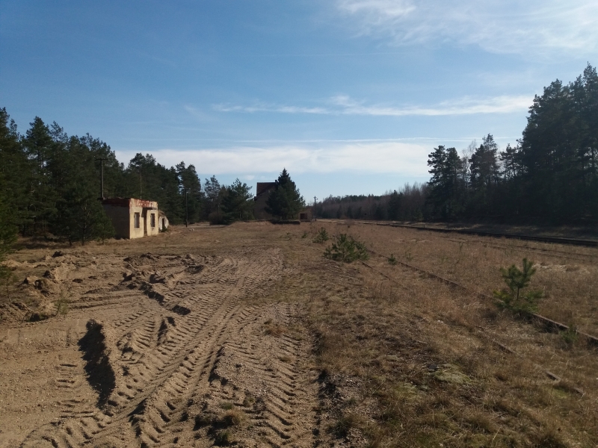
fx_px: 484
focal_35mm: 28
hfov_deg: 63.4
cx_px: 299
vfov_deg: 49.7
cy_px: 224
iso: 64
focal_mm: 3.7
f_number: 1.9
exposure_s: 1/2342
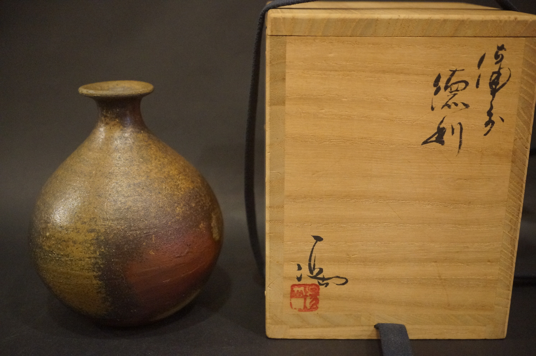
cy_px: 178
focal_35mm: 45
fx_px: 669
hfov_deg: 43.6
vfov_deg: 29.8
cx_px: 268
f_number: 4
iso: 3200
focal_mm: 30
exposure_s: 1/60
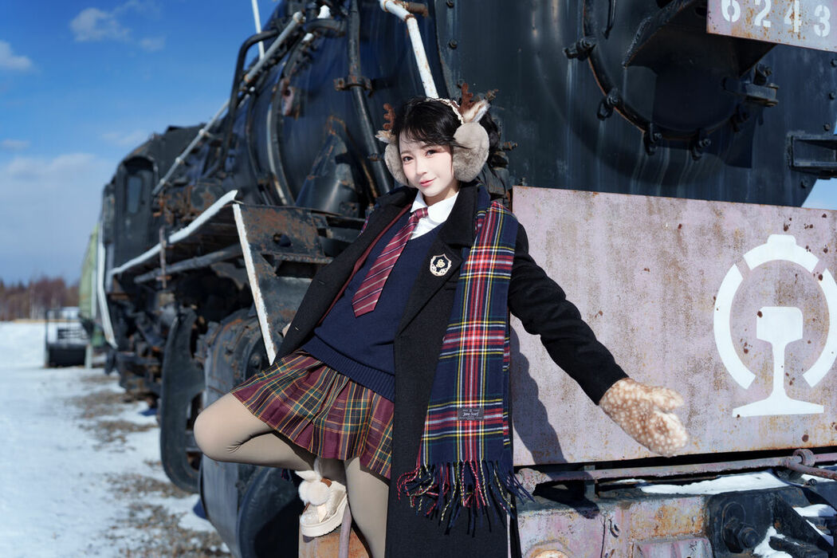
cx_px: 418
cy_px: 279
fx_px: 814
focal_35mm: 35
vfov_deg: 37.9
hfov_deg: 54.4
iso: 100
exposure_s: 1/4000
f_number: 2.8
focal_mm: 35
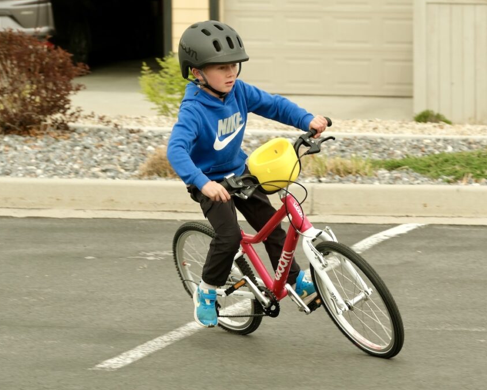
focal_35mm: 100
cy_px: 194
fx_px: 1441
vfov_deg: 15.4
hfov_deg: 19.2
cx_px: 258
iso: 125
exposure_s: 1/320
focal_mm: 58.7
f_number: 5
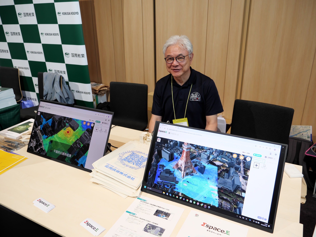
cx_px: 158
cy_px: 118
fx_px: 256
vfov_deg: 49.7
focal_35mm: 28
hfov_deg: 63.4
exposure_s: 1/60
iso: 400
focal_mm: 14
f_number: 2.9
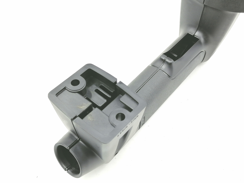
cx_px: 122
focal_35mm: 38
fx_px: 268
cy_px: 92
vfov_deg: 37.7
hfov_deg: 49.0
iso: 50
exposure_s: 1/145
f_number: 1.8
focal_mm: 5.3
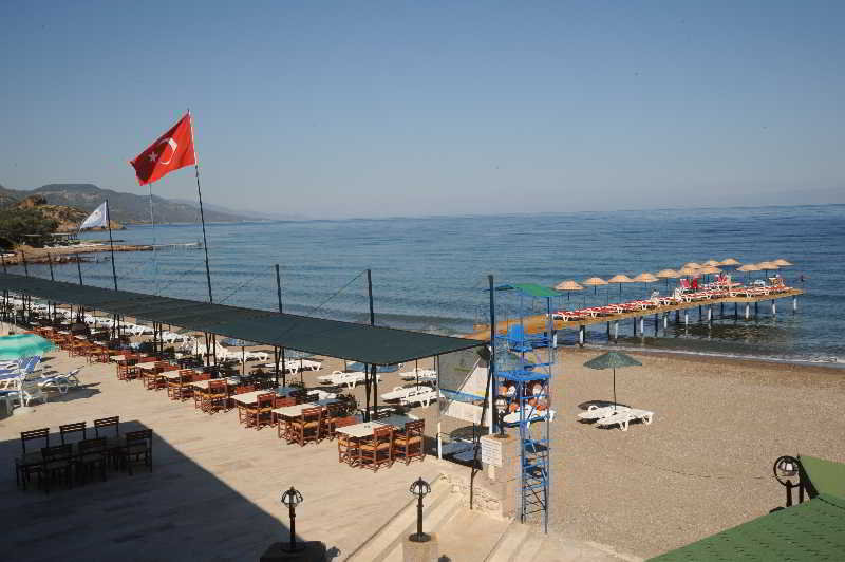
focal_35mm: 35
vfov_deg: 37.8
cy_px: 281
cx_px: 422
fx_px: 821
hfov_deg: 54.5
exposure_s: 1/125
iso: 200
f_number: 16
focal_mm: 35
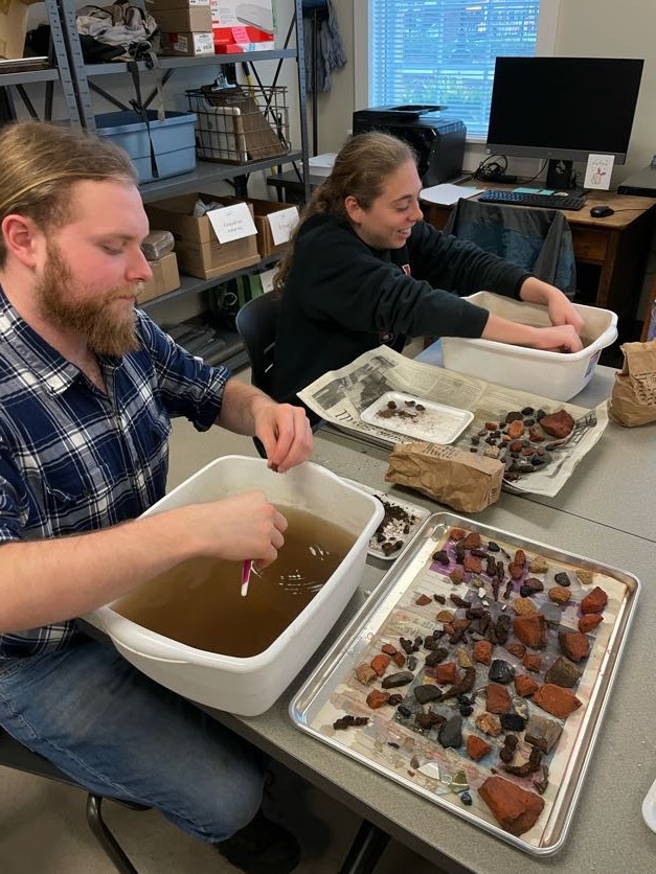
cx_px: 328
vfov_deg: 67.3
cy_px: 437
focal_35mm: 26
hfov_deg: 53.1
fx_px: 657
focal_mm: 4.2
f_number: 1.6
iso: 125
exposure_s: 1/60
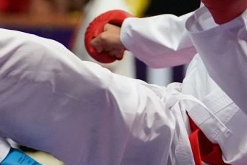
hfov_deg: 3.3
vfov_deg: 2.2
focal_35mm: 618
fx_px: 4238
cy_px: 26
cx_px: 100
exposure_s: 1/1000
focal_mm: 117
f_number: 2.8
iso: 5000
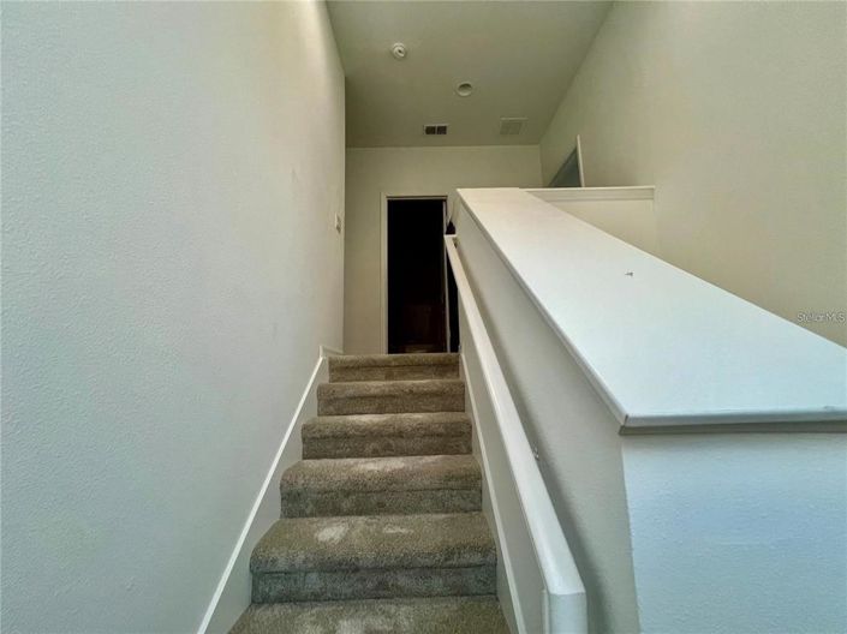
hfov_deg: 106.2
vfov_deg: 89.9
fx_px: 318
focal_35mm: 13
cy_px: 317
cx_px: 424
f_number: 1.8
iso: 200
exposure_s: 1/120
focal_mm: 1.57
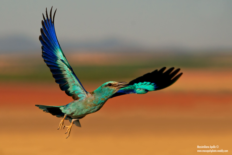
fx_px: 1933
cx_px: 116
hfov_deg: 6.9
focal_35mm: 300
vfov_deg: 4.6
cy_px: 78
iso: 1000
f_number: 8
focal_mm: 300
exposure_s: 1/3200
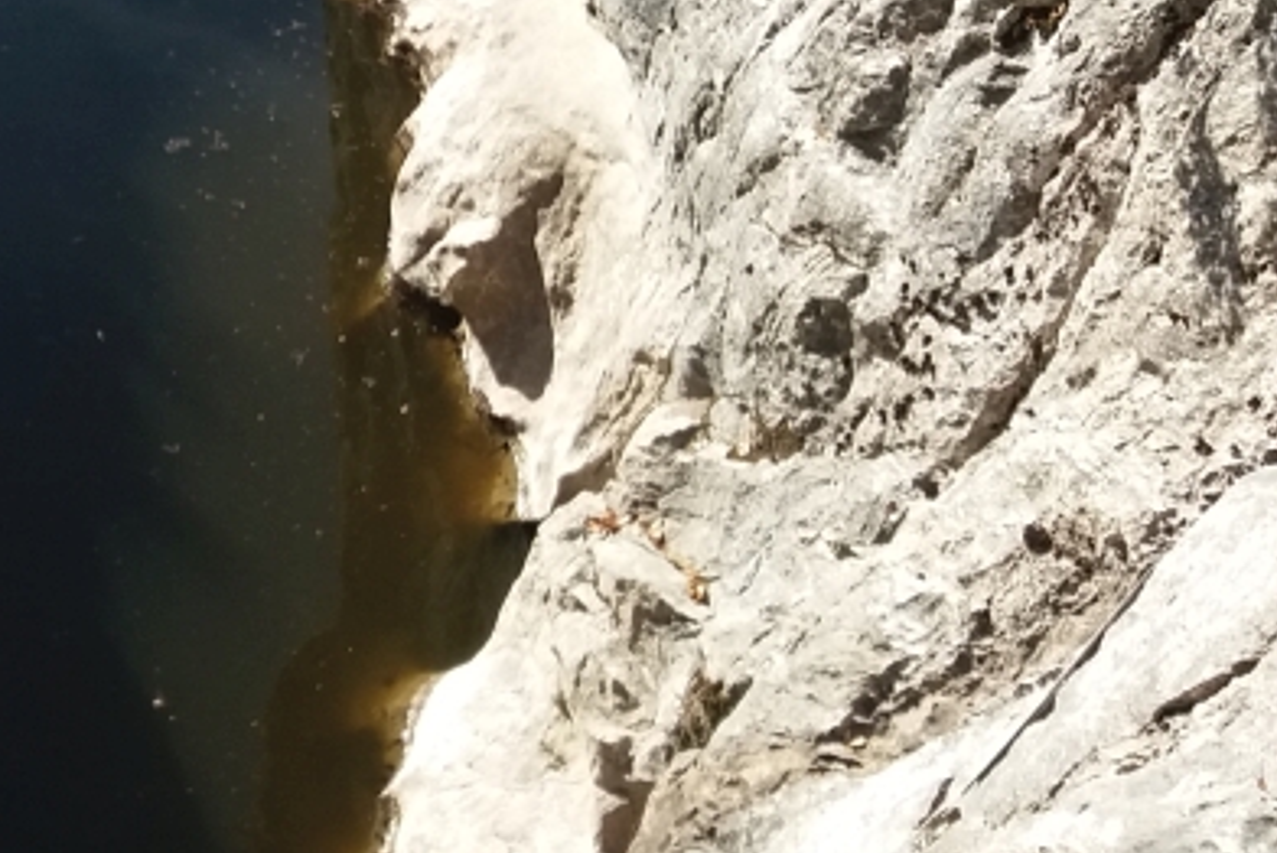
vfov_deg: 17.9
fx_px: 2698
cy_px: 273
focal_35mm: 76
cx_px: 160
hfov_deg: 25.9
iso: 64
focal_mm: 3.7
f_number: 1.9
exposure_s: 1/637
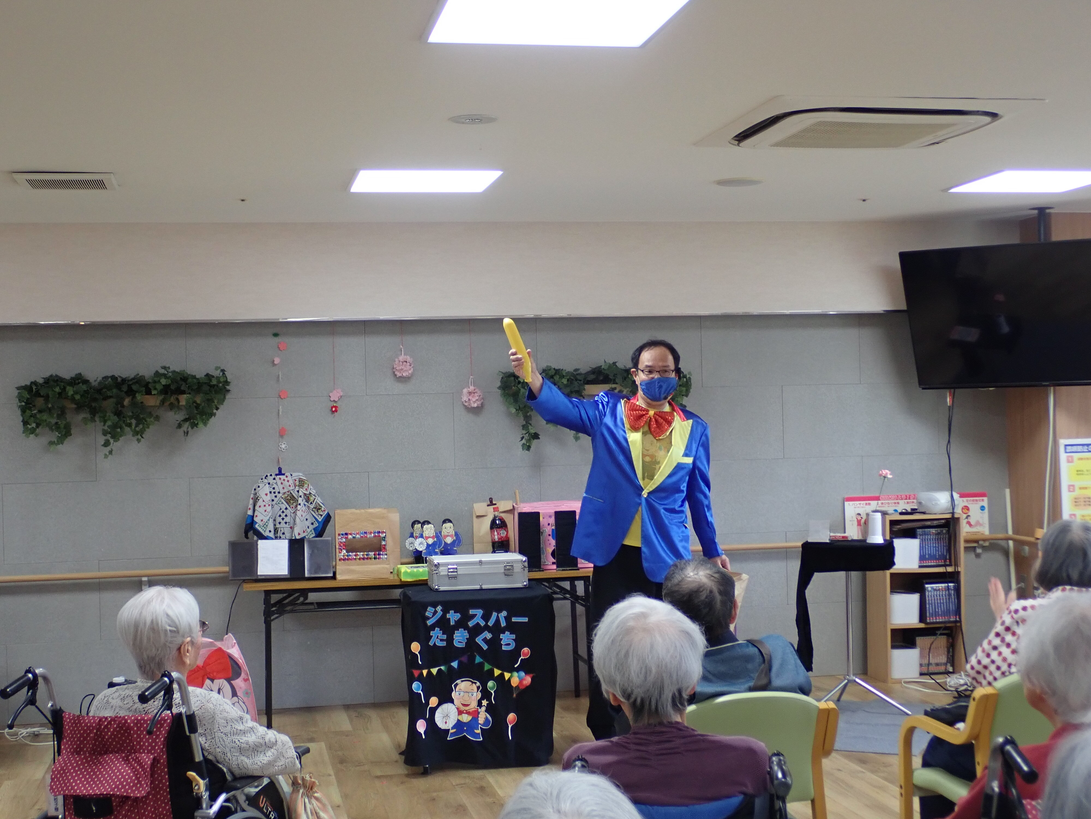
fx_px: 1544
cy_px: 410
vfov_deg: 29.7
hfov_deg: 38.9
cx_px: 546
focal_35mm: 49
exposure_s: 1/50
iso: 200
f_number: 3.2
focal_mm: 9
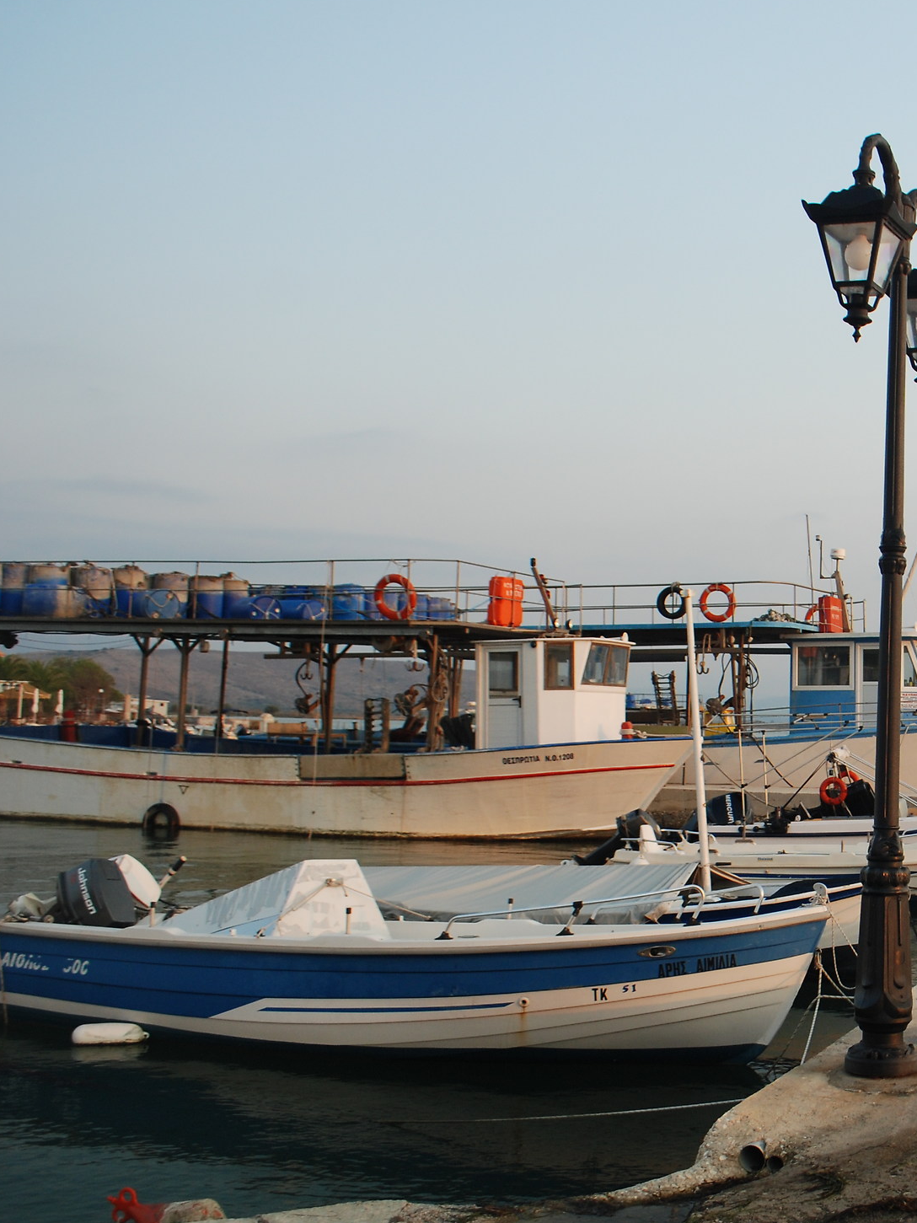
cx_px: 961
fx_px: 1519
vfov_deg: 43.8
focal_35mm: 43
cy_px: 577
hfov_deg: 30.7
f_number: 5
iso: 200
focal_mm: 18
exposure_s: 1/100
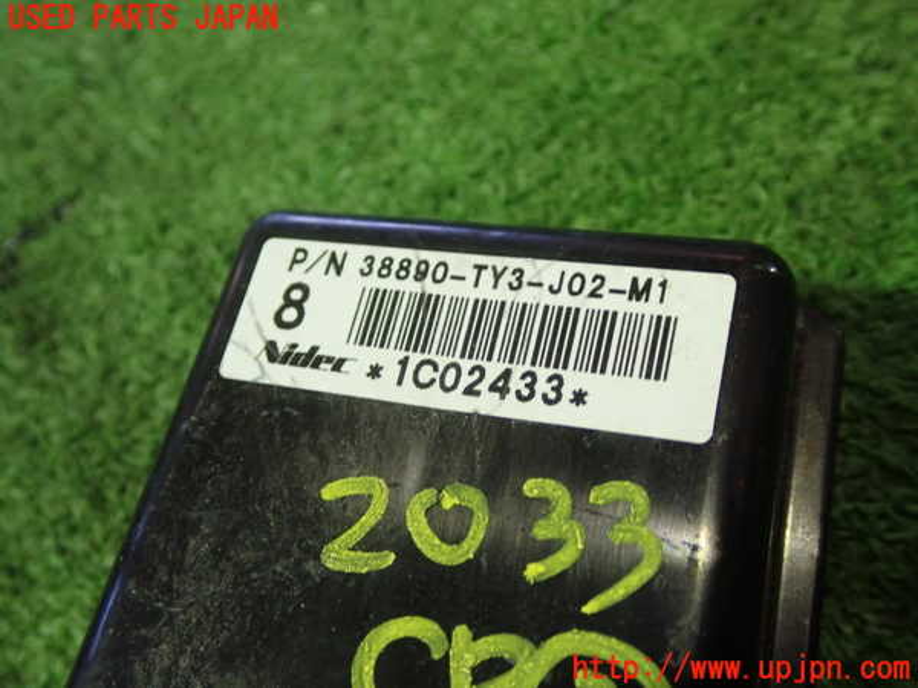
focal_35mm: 38
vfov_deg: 37.7
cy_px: 344
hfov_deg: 49.0
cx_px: 459
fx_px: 1008
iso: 640
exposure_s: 1/40
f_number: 2.7
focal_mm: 6.83
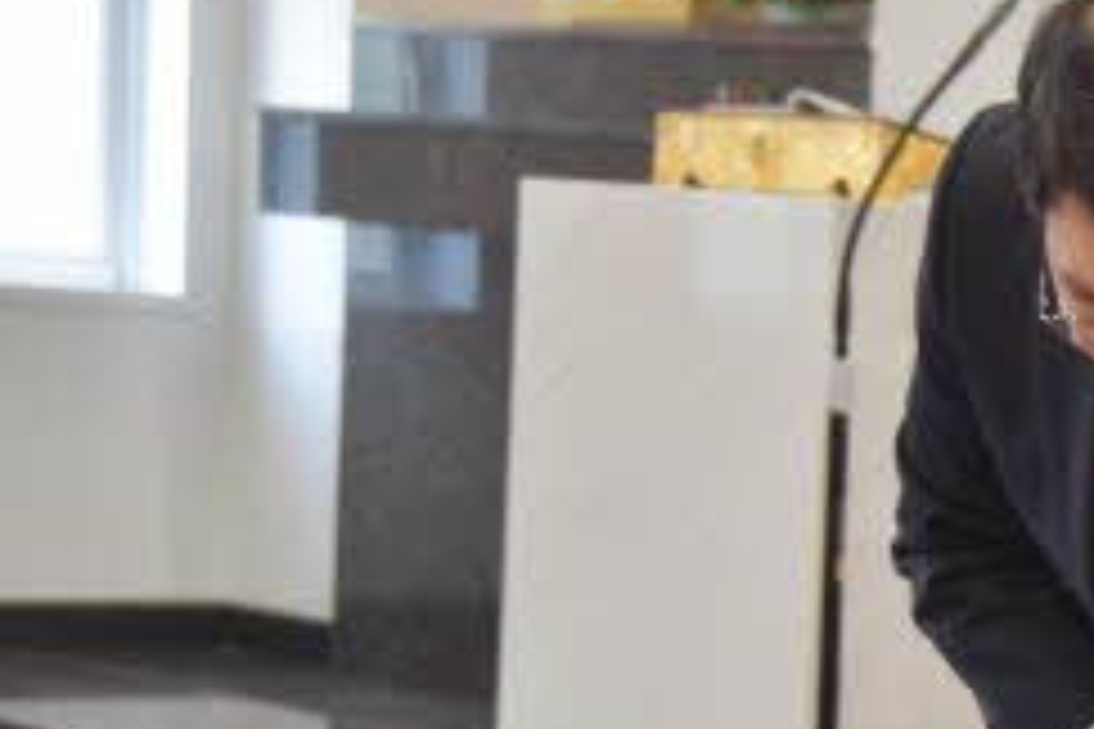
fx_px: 4203
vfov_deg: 9.8
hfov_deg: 14.3
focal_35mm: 138
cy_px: 747
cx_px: 1364
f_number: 4.2
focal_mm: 35
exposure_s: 1/60
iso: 560
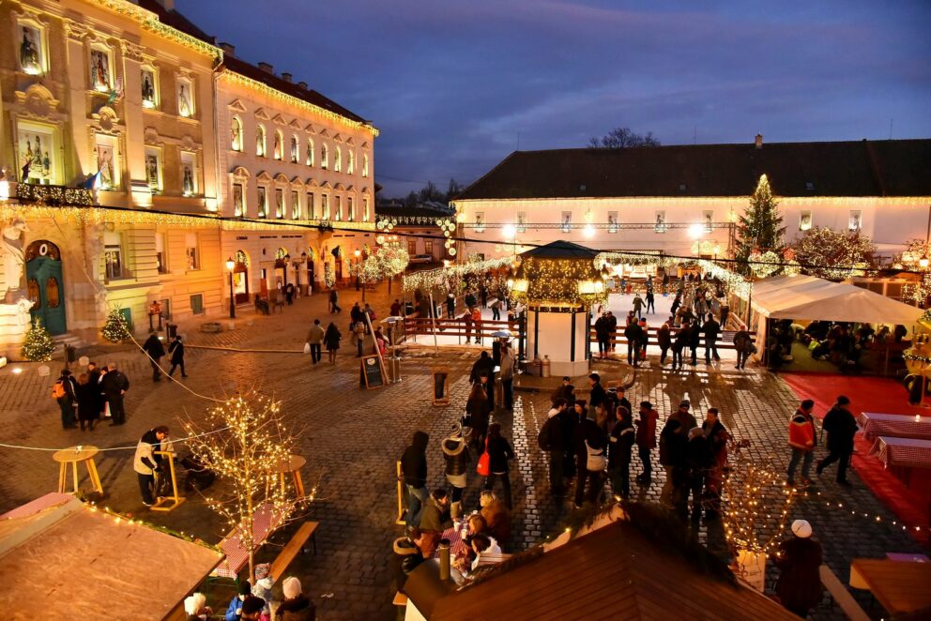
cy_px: 310
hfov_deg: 73.7
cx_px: 466
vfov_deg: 53.2
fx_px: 621
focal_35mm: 24
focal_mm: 24
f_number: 4.5
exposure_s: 1/80
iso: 5000
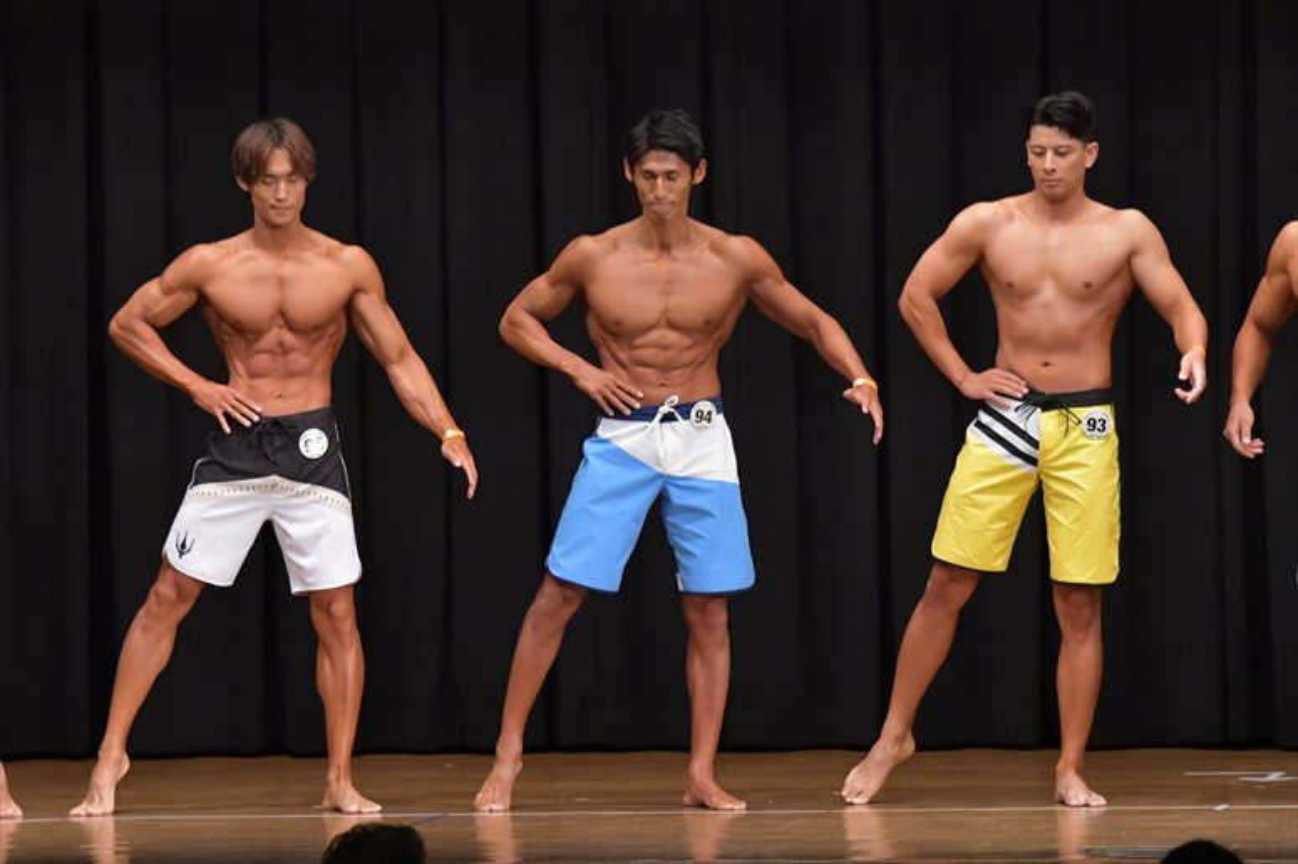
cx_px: 649
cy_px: 432
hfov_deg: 9.5
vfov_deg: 6.3
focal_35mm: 217
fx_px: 7820
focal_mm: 145
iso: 6400
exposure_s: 1/400
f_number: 5.6
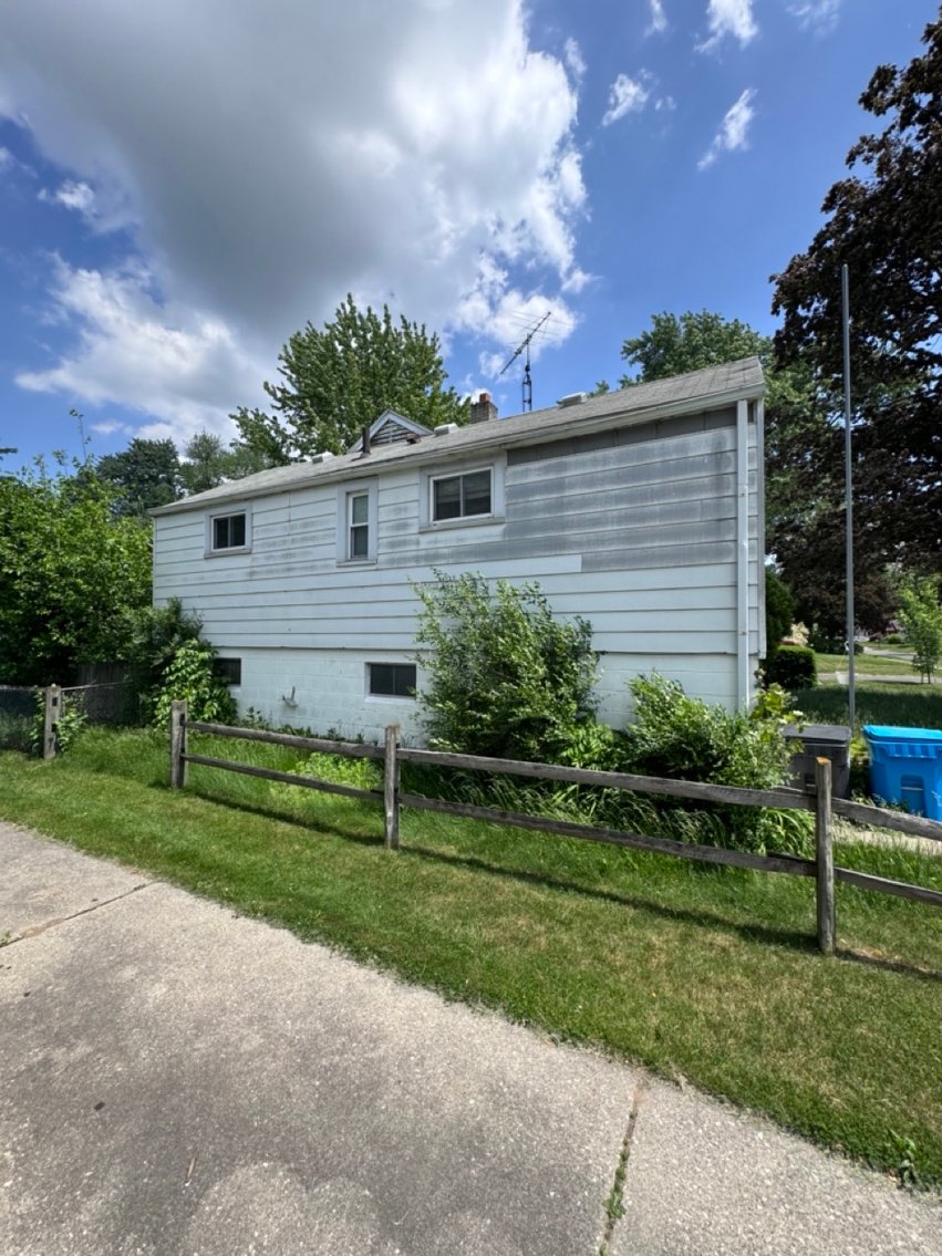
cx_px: 471
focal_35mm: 14
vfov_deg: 102.1
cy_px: 628
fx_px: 508
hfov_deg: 85.7
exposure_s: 1/1323
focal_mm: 2.22
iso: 50
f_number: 2.2
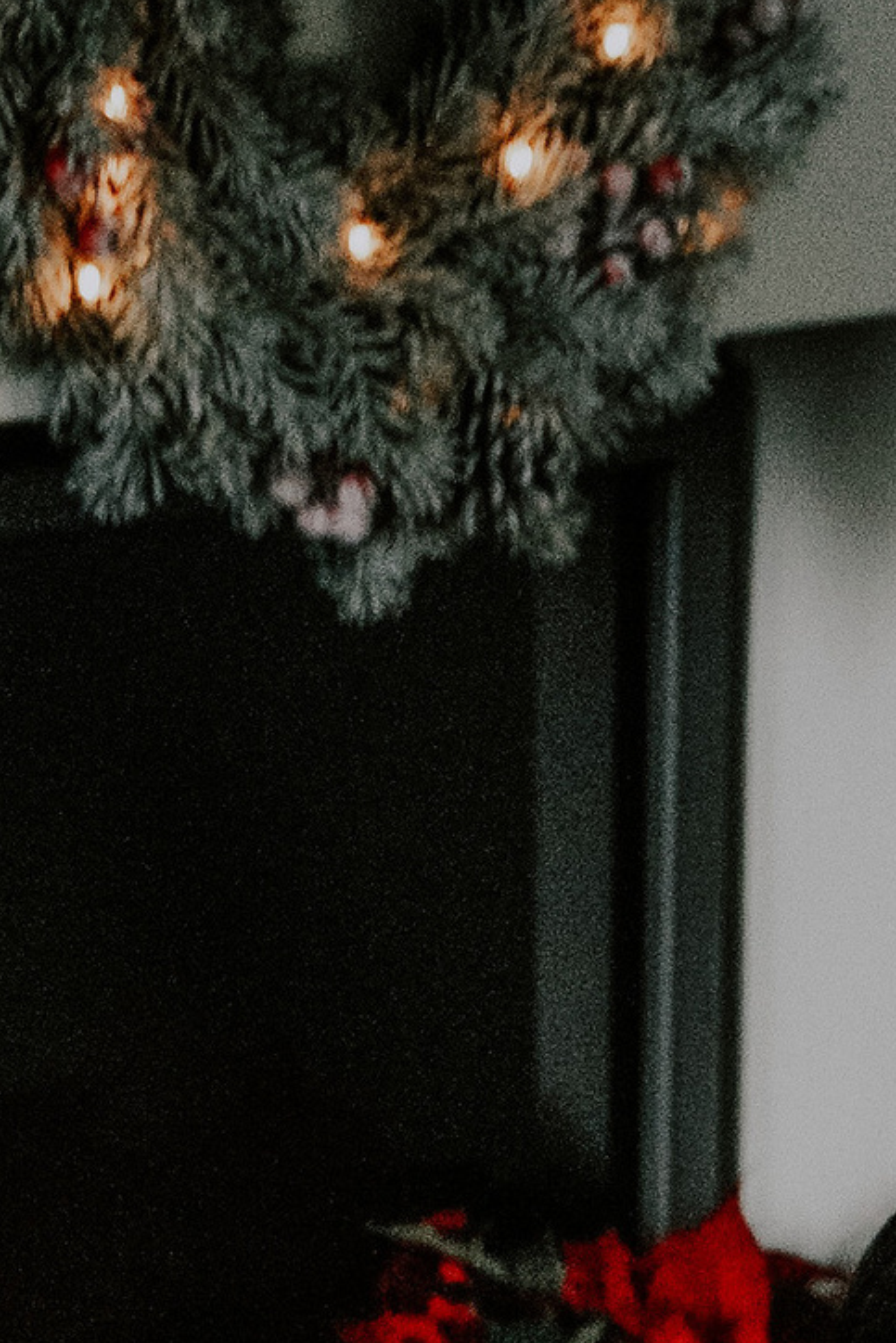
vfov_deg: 8.7
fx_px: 8049
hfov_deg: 6.4
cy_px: 3180
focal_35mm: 216
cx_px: 692
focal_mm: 40.7
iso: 5000
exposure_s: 1/250
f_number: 3.2
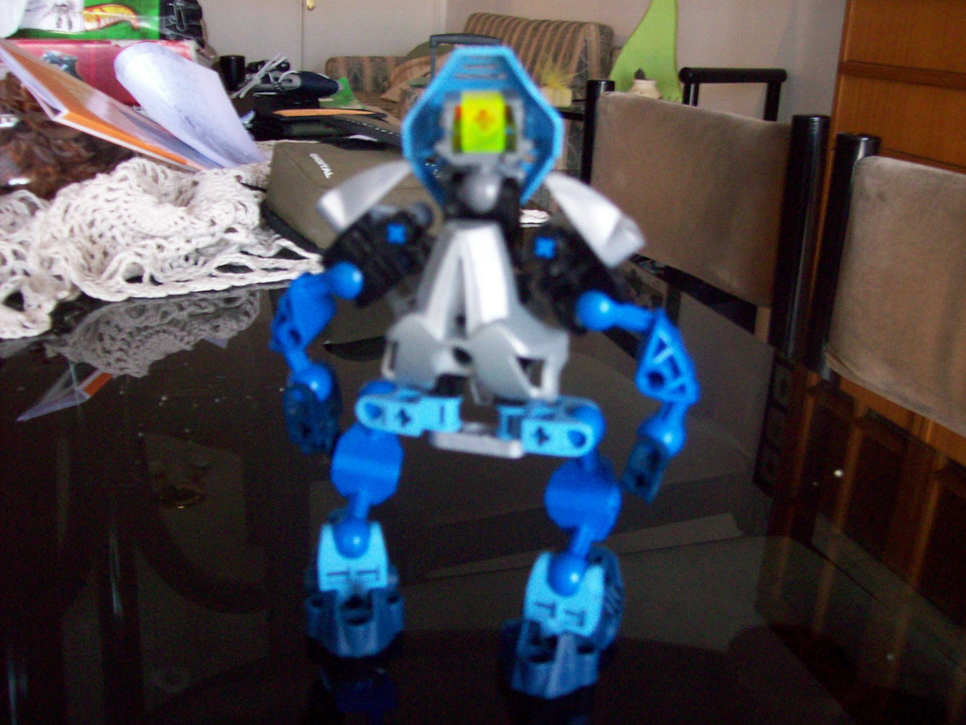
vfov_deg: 39.7
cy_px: 362
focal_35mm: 36
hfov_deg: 51.4
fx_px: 1005
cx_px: 483
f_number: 2.7
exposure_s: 1/8
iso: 160
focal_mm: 6
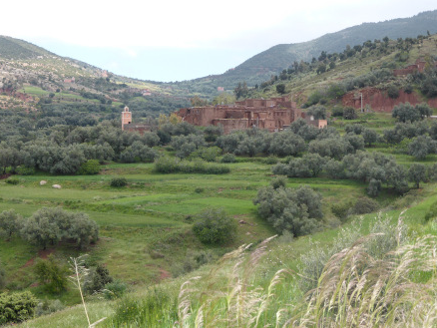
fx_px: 821
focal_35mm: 65
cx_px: 211
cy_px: 177
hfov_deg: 29.8
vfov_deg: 22.6
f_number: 4.6
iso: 100
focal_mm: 9.7
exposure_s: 1/320
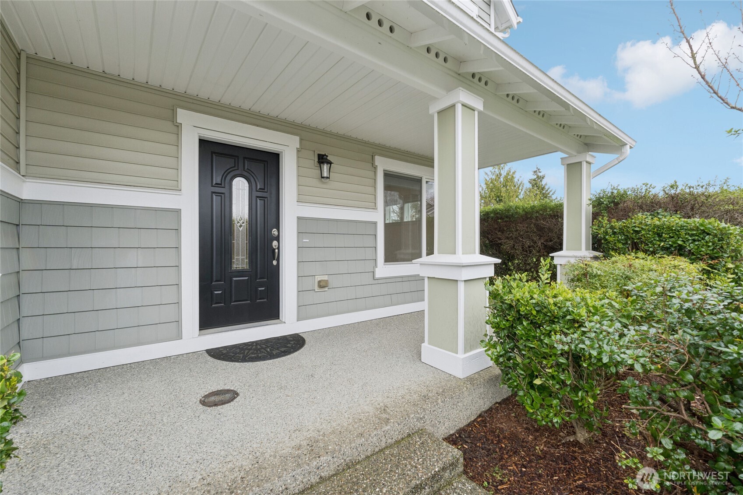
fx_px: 310
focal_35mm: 15
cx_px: 372
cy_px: 248
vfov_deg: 77.3
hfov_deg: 100.4
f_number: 9
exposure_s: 1/40
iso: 250
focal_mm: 10
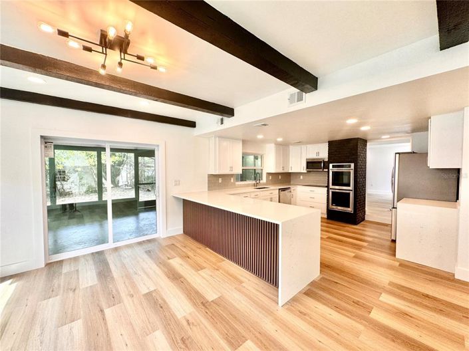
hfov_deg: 102.1
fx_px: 190
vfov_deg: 85.6
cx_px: 234
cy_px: 176
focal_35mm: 14
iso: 100
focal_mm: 2.22
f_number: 2.2
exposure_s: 1/120
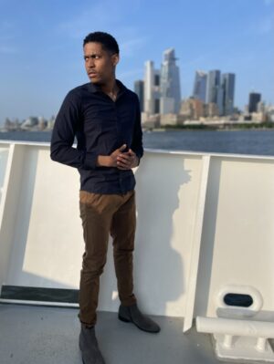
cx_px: 137
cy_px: 182
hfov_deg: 53.1
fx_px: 274
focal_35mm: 26
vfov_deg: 67.3
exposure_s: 1/5051
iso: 50
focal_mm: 4.2
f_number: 1.6
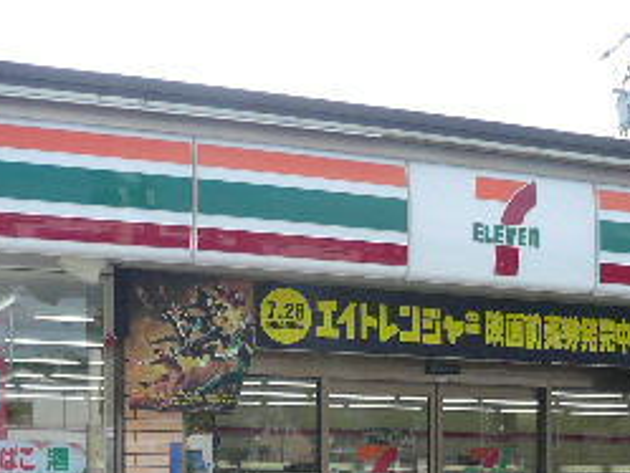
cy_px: 488
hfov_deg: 26.9
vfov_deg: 19.8
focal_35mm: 72
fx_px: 1311
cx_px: 243
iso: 100
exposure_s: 1/800
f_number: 2.8
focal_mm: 4.6
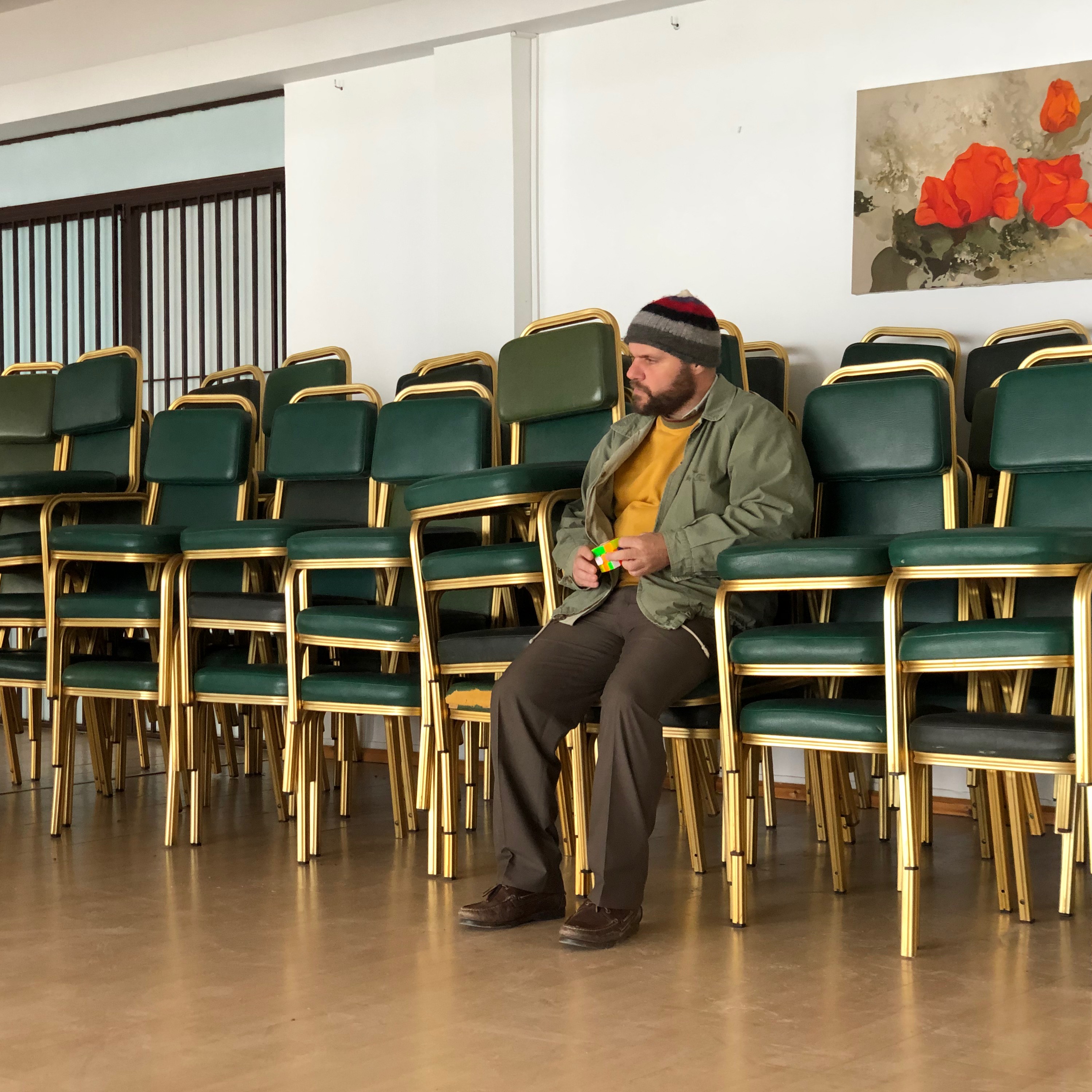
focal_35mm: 62
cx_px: 385
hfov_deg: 27.6
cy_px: 546
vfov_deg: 27.7
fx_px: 2213
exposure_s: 1/60
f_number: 2.4
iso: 100
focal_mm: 6
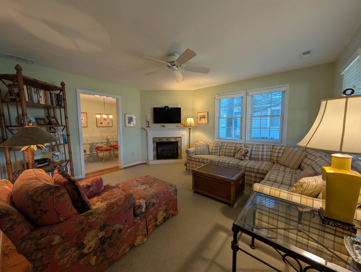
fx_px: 125
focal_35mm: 12
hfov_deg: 110.5
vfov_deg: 94.6
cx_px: 180
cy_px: 136
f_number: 1.7
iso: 85
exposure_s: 1/60
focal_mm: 2.02
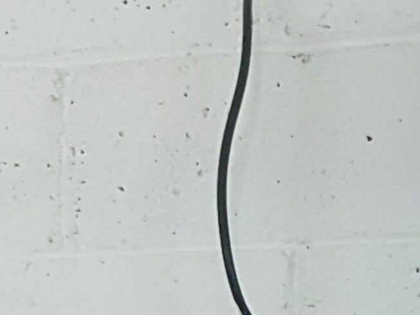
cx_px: 355
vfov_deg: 8.3
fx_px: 1953
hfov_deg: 12.2
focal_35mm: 161
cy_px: 824
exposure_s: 1/50
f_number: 1.7
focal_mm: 4.2
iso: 200
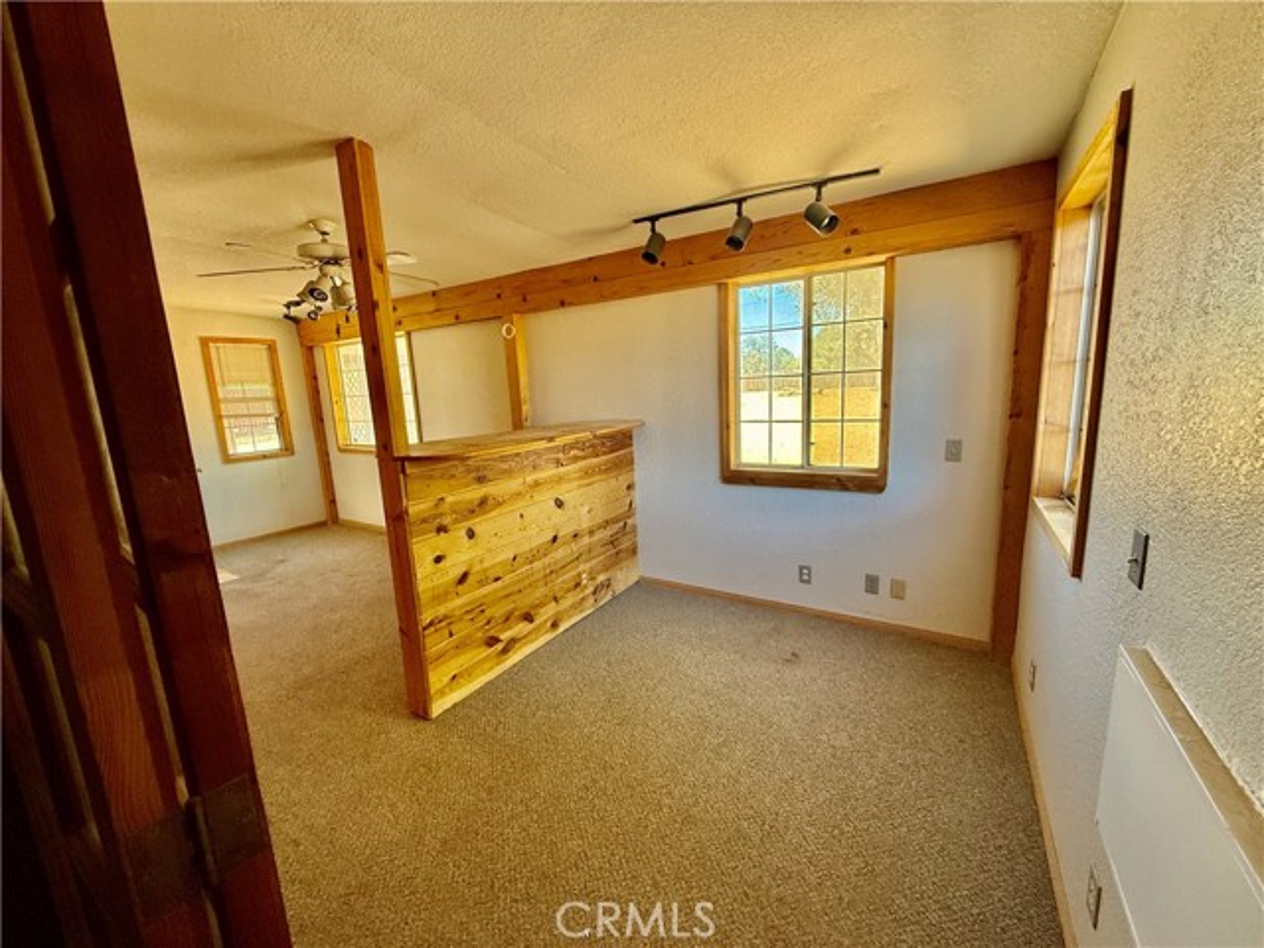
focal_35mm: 14
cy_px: 474
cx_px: 632
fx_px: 511
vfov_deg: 85.7
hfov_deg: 102.1
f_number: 2.2
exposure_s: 1/99
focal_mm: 2.22
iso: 200
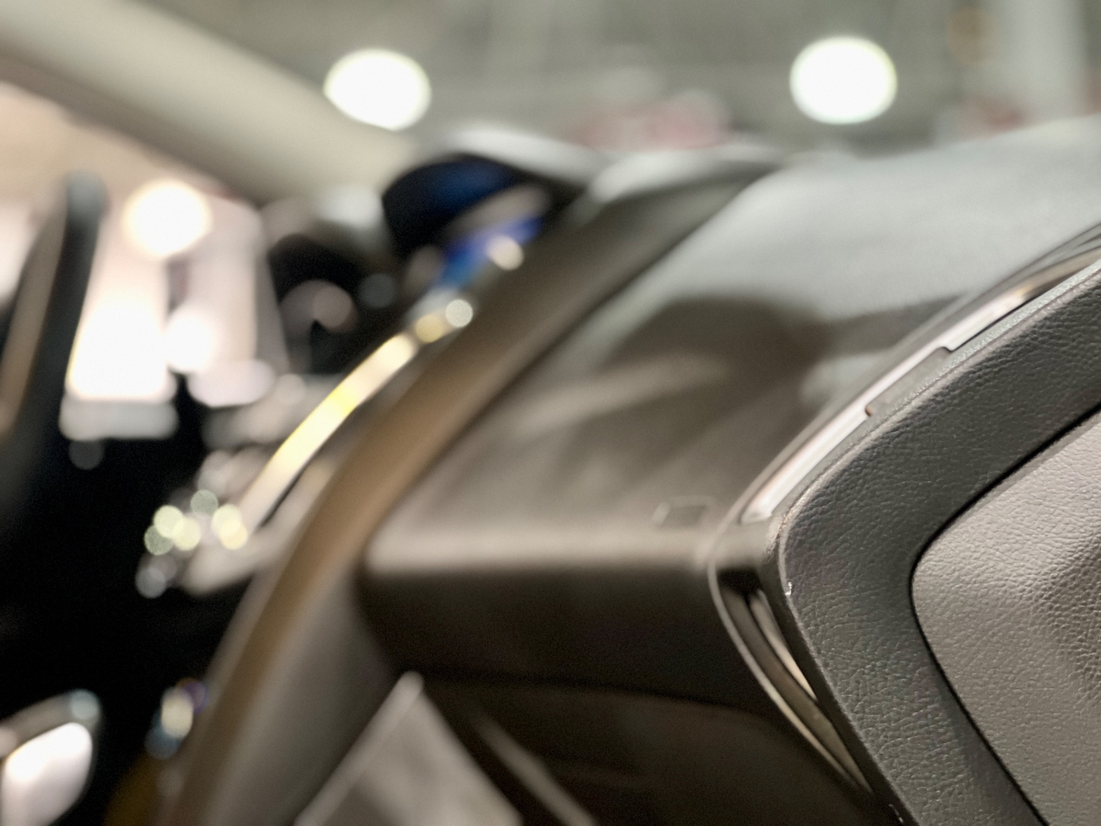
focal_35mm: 77
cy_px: 413
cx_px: 550
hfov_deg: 25.3
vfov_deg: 19.1
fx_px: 2449
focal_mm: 9
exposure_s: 1/15
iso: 800
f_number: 2.8
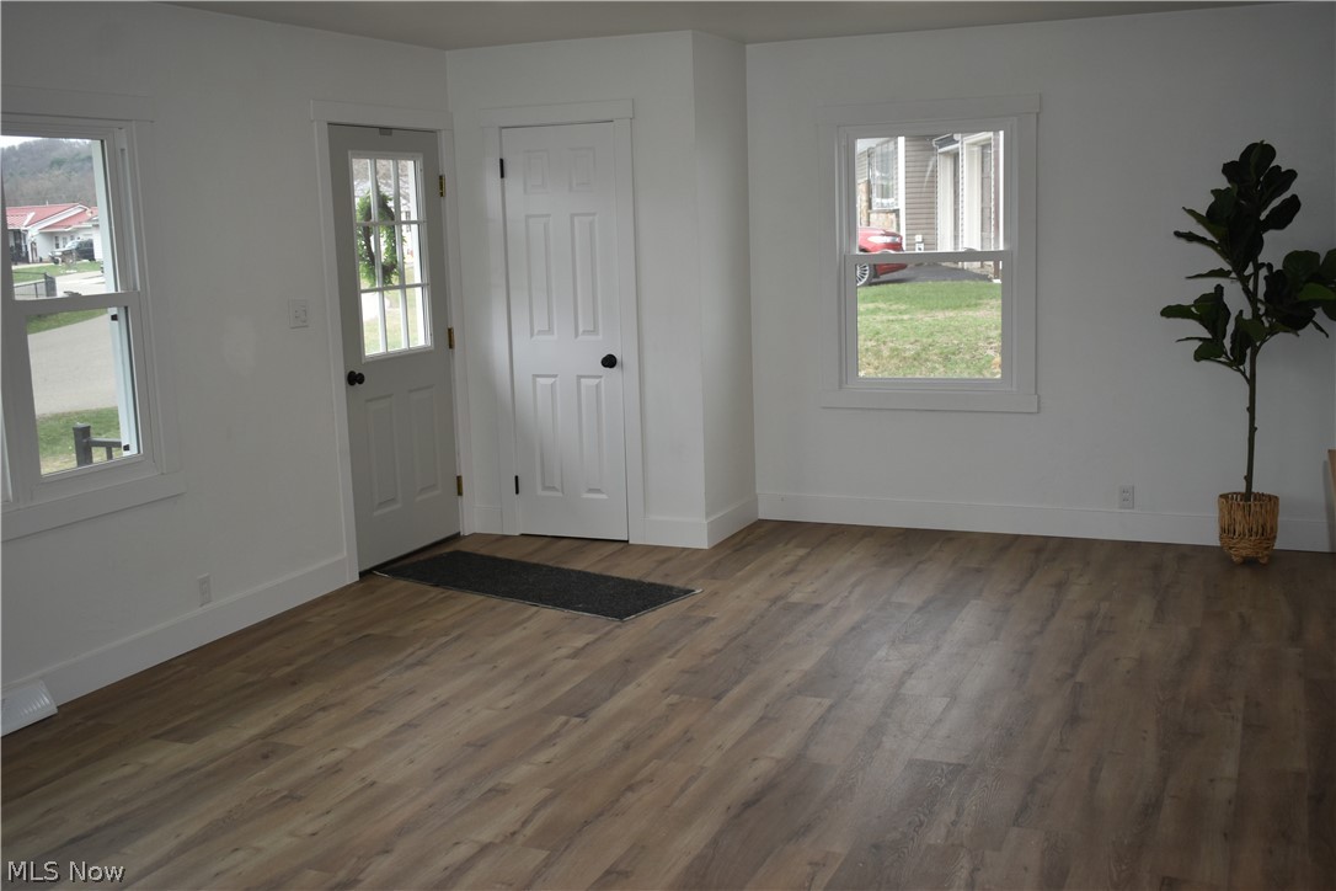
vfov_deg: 35.5
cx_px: 668
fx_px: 1392
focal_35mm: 38
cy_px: 446
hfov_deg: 51.3
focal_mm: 25
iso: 320
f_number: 4
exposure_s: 1/200
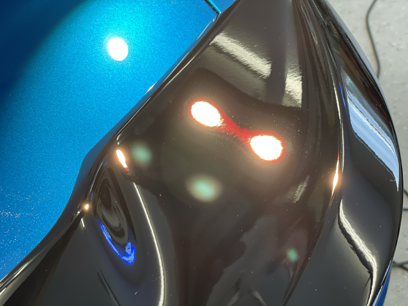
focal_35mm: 52
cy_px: 153
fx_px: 613
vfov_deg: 28.0
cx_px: 204
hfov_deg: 36.8
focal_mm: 6
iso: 160
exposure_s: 1/60
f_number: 2
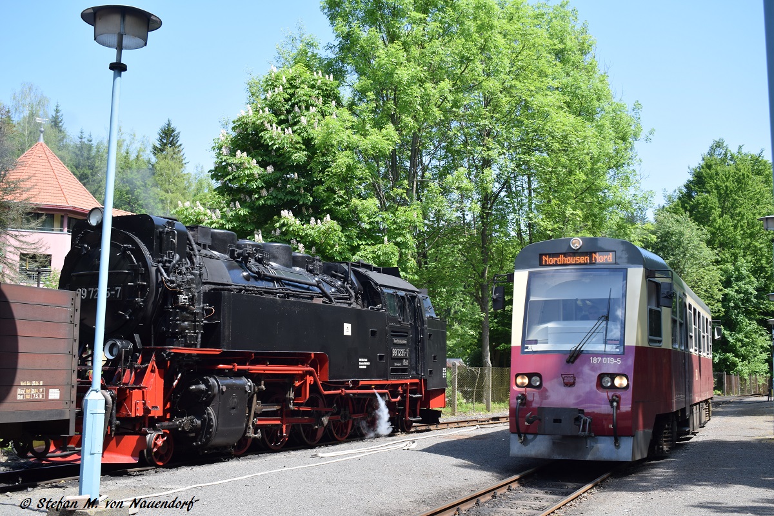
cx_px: 387
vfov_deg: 30.8
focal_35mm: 44
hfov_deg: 45.0
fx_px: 935
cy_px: 258
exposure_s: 1/160
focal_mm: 29
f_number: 6.3
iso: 100
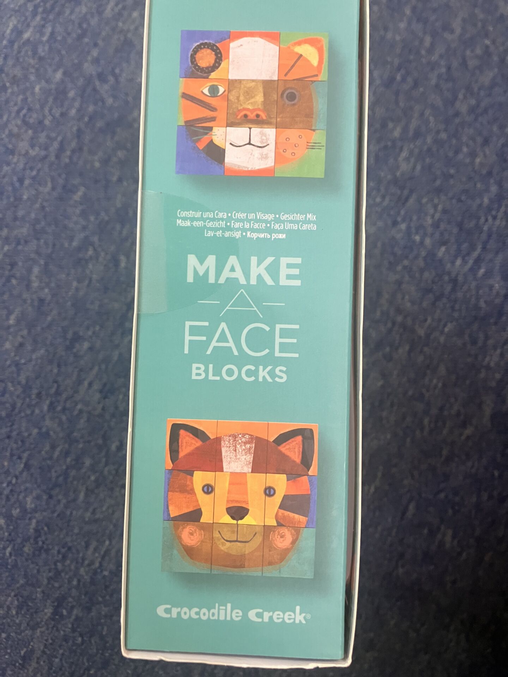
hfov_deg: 49.7
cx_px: 254
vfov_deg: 63.4
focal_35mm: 28
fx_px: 548
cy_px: 338
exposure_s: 1/50
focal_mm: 3.99
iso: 250
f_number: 1.8
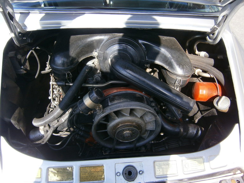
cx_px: 122
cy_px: 92
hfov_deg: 67.3
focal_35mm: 26
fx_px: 183
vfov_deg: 53.1
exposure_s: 1/250
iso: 100
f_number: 2.8
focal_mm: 4.7
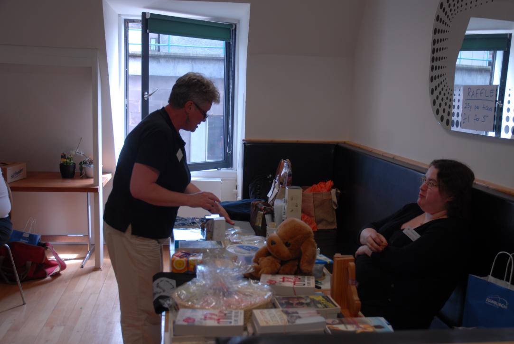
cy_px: 172
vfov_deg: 33.1
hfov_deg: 47.9
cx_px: 257
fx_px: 579
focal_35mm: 40
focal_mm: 27
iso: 160
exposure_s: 1/60
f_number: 3.8
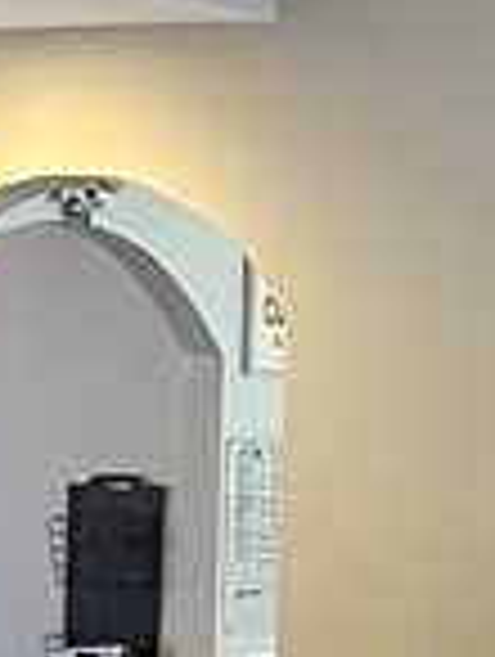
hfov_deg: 7.8
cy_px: 562
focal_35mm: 168
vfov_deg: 11.7
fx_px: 3194
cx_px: 1449
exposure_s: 1/60
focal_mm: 6.86
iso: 160
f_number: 1.78
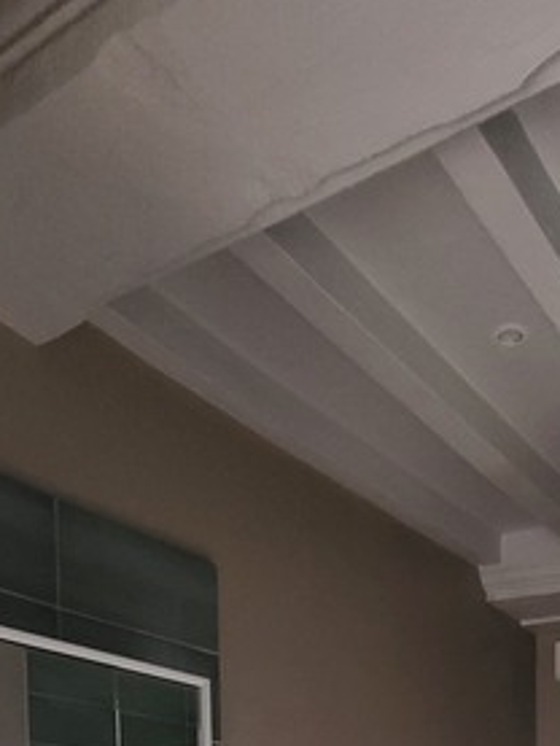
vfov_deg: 36.8
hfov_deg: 38.9
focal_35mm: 36
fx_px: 776
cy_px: 929
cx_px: 401
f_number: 2.2
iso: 500
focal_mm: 1.74
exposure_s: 1/33.3
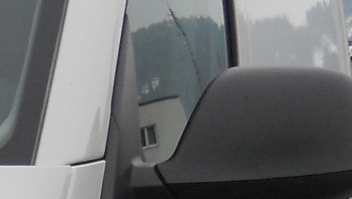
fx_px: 1513
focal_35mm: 162
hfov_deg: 11.2
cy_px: 498
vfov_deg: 7.0
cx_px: -487
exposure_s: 1/100
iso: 80
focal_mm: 4.9
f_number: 3.2
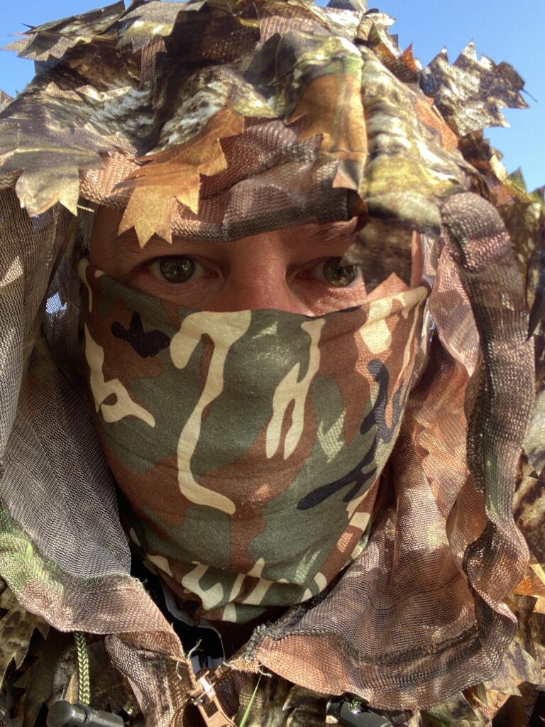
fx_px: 630
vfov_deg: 60.0
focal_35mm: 30
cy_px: 364
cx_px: 272
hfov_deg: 46.8
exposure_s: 1/122
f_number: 2.2
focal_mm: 2.71
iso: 40
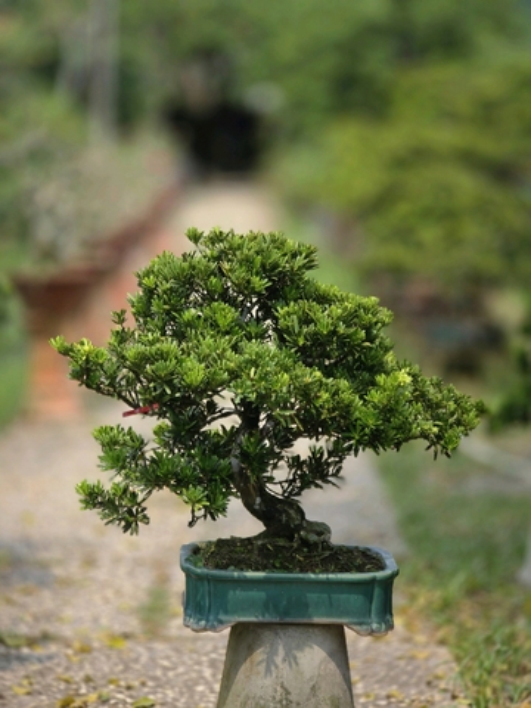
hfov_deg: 12.9
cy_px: 354
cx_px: 266
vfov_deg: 17.1
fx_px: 2352
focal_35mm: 115
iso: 64
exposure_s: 1/833
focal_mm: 18.6
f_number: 3.4
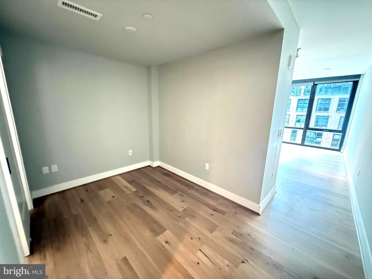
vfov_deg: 85.7
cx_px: 186
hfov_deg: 102.1
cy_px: 140
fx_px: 150
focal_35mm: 14
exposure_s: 1/30
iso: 2000
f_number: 2.2
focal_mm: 2.22
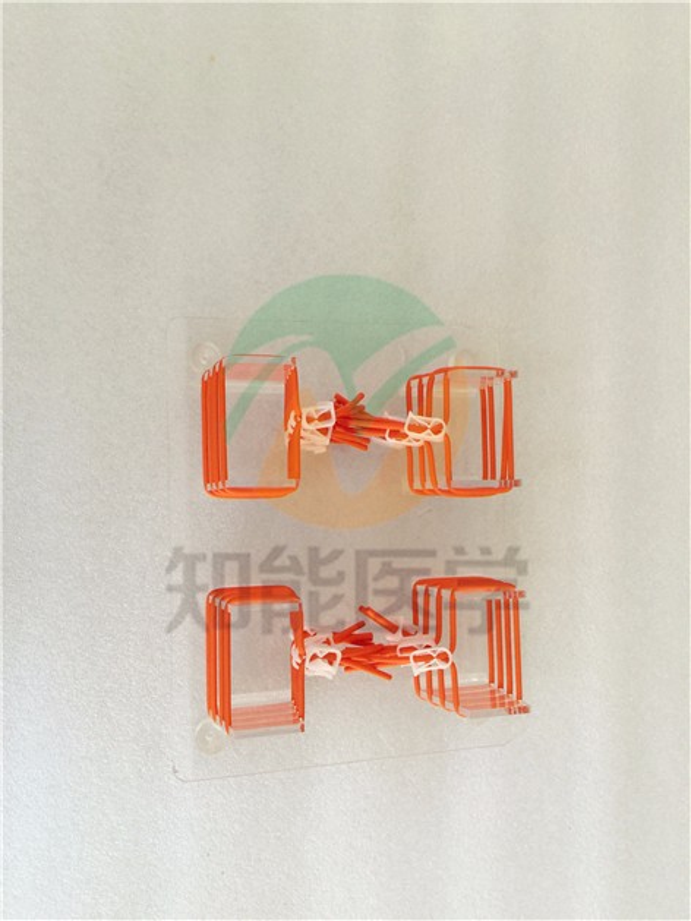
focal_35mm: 29
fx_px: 772
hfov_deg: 48.2
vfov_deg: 61.7
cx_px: 346
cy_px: 460
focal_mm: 4.15
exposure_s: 1/33
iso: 50
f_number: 2.2
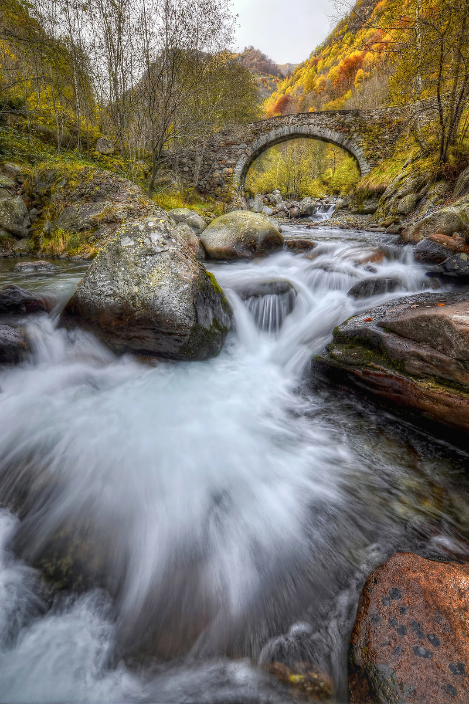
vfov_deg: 95.0
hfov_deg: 72.1
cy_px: 352
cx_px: 234
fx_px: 322
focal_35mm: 16
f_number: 11
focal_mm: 11
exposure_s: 1/2.5
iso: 100
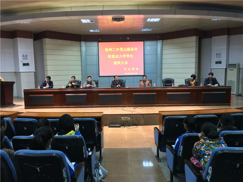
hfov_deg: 61.7
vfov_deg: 48.2
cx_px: 122
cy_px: 91
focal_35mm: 29
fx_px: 204
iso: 200
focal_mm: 4.15
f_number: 2.2
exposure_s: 1/25
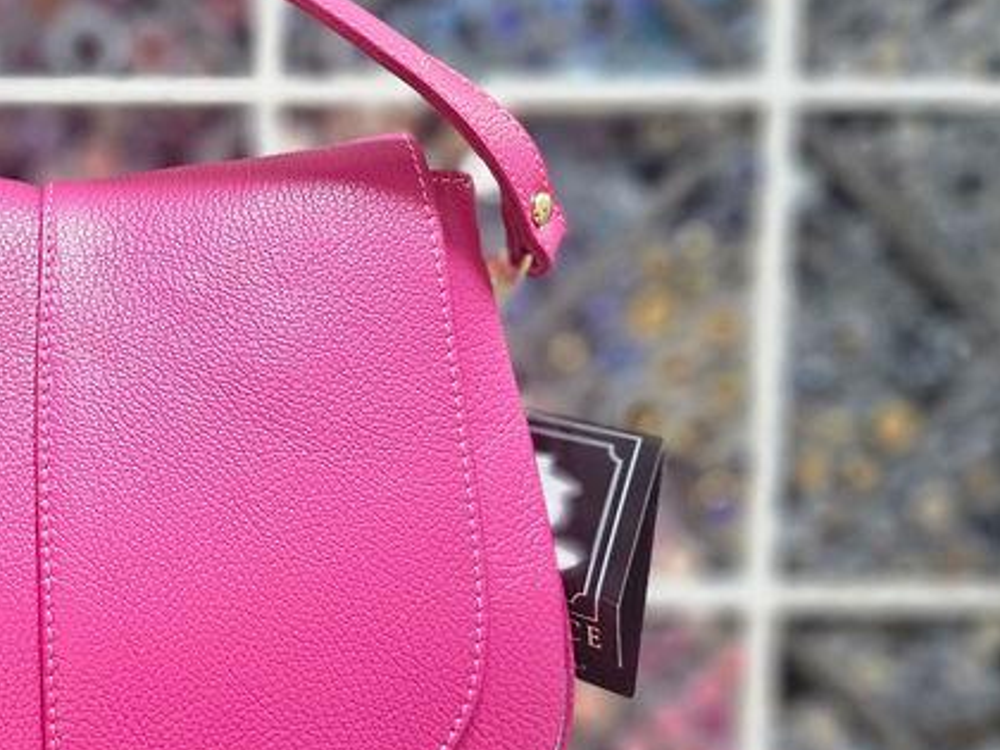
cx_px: 167
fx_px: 1242
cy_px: 424
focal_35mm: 43
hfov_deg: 41.5
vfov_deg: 33.6
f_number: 1.8
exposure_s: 1/100
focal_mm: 5
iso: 500
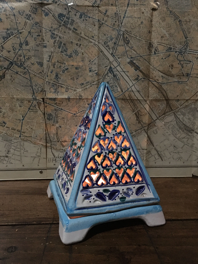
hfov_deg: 48.2
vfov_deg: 61.7
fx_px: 221
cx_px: 99
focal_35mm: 29
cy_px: 132
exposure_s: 1/17
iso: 640
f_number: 2.2
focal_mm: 4.15
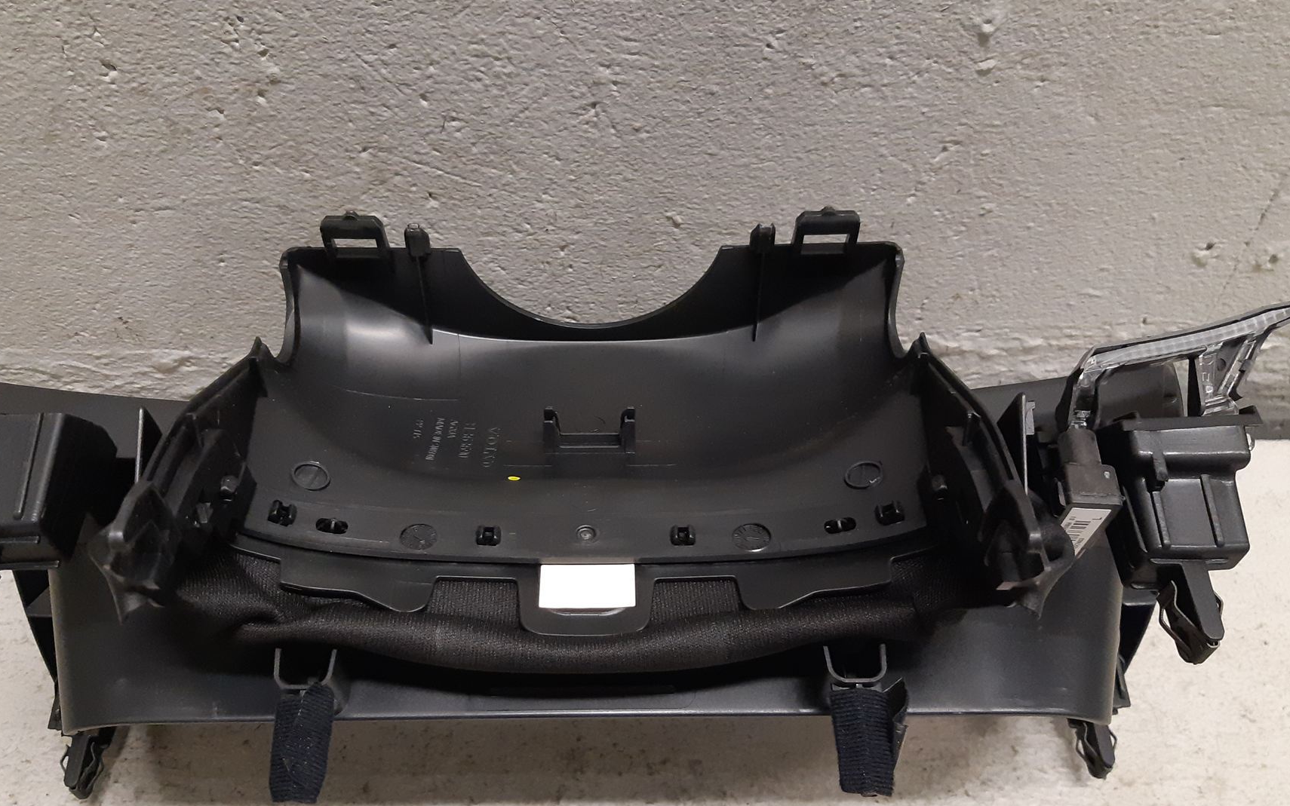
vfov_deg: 38.3
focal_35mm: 33
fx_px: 1160
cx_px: 594
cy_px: 421
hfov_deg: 58.1
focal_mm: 3.93
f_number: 1.7
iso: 250
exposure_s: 1/50
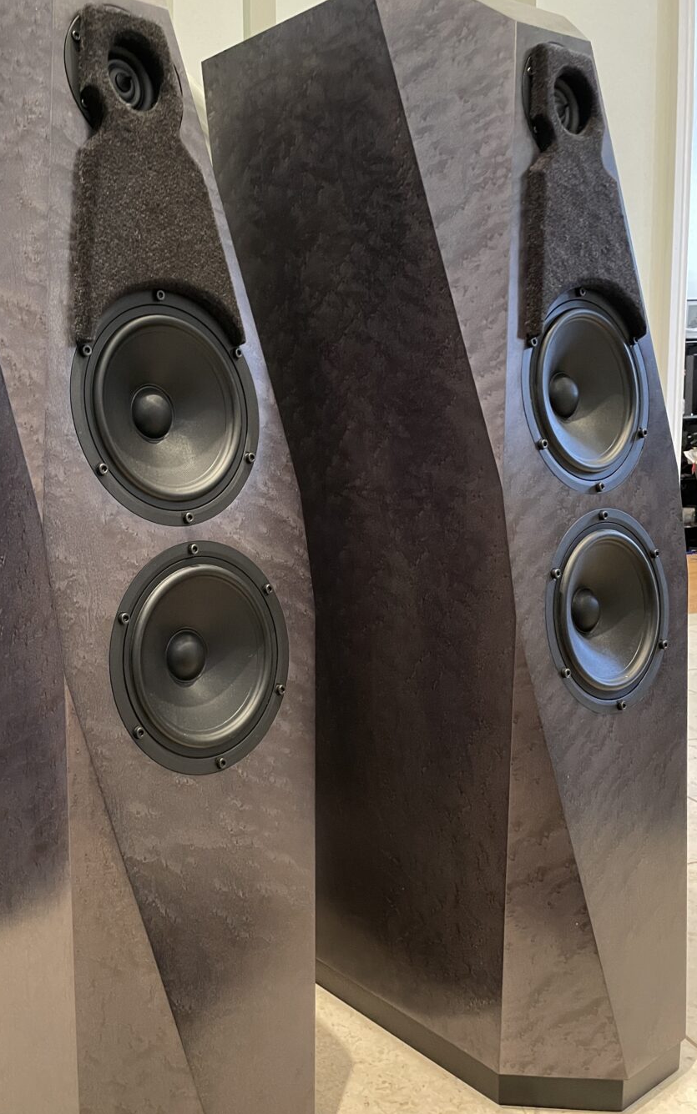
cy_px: 584
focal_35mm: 33
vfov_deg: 58.1
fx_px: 1003
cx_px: 243
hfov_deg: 38.0
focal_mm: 4.2
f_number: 1.6
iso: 500
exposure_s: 1/25
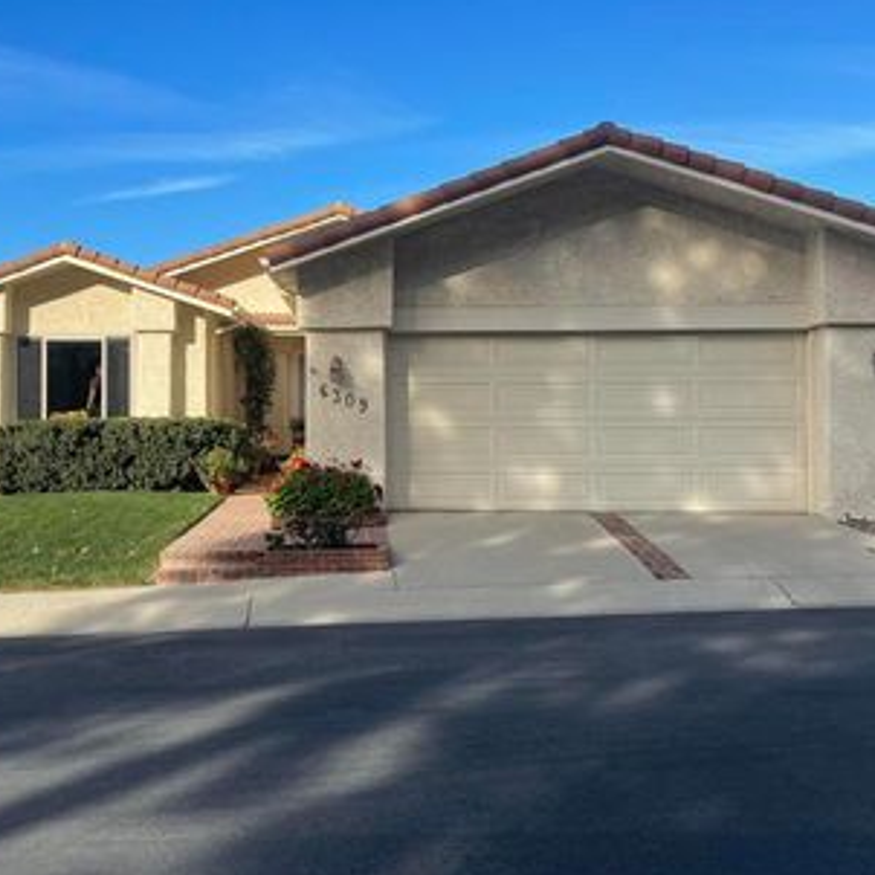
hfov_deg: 43.4
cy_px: 387
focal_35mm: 38
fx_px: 1087
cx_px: 310
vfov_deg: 43.8
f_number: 1.6
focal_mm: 5.1
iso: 32
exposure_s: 1/2660
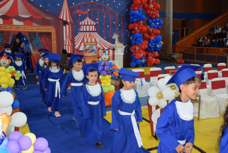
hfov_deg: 51.2
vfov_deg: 35.6
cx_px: 114
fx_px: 238
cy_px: 76
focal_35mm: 38
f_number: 3.8
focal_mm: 25
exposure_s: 1/60
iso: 1400
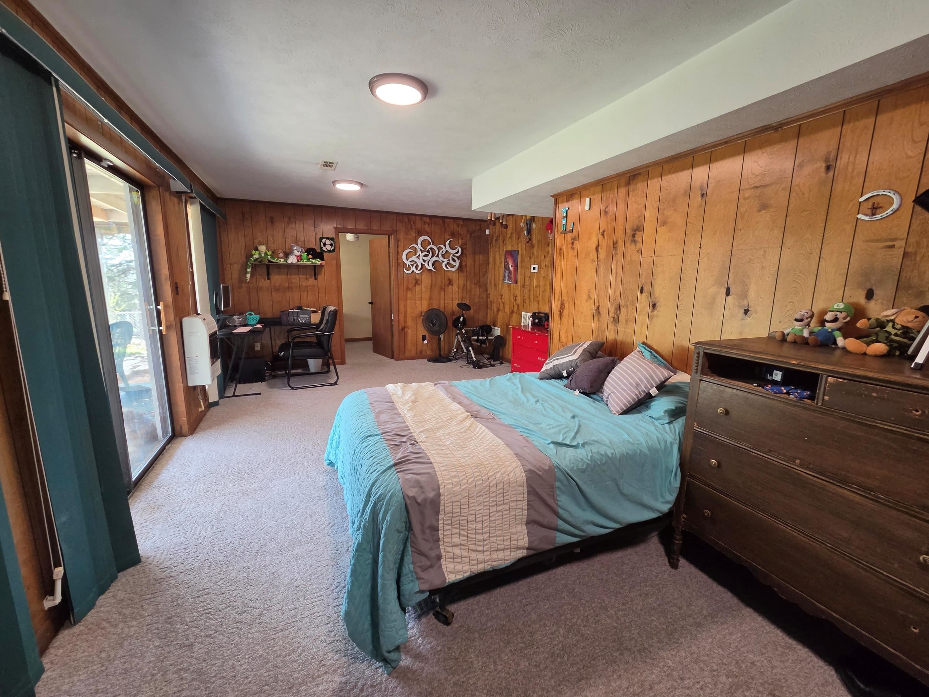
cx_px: 464
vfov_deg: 89.9
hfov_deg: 106.2
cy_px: 348
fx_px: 349
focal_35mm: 13
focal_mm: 2.2
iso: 200
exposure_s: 1/60
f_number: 2.2
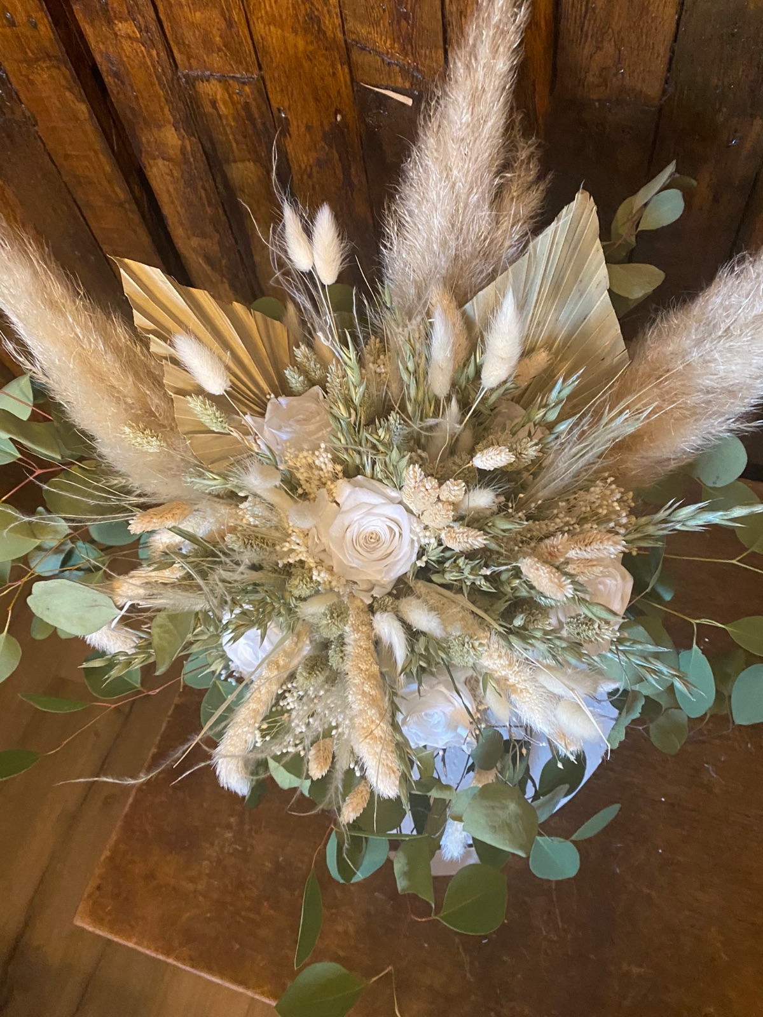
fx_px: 764
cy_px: 508
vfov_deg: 67.3
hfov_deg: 53.1
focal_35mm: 26
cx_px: 382
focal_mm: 4.25
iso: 500
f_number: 1.8
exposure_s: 1/33
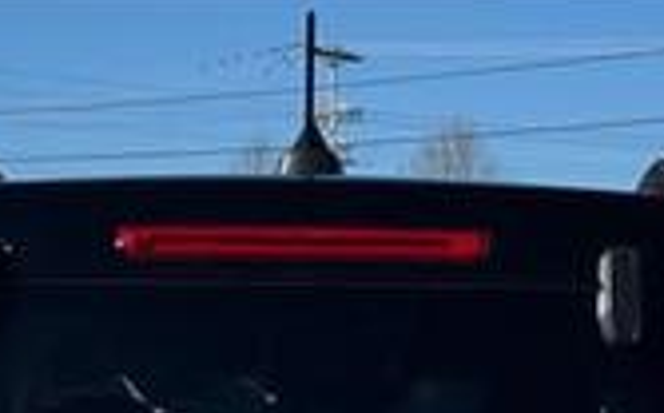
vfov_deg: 8.2
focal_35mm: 154
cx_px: 266
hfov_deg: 13.6
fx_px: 2784
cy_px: 735
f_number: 1.78
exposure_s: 1/9009
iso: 80
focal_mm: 6.76
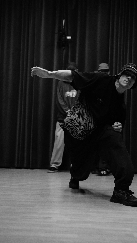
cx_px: 80
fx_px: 342
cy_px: 122
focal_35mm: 53
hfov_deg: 22.6
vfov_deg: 39.2
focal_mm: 33
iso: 4000
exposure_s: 1/2000
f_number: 1.8
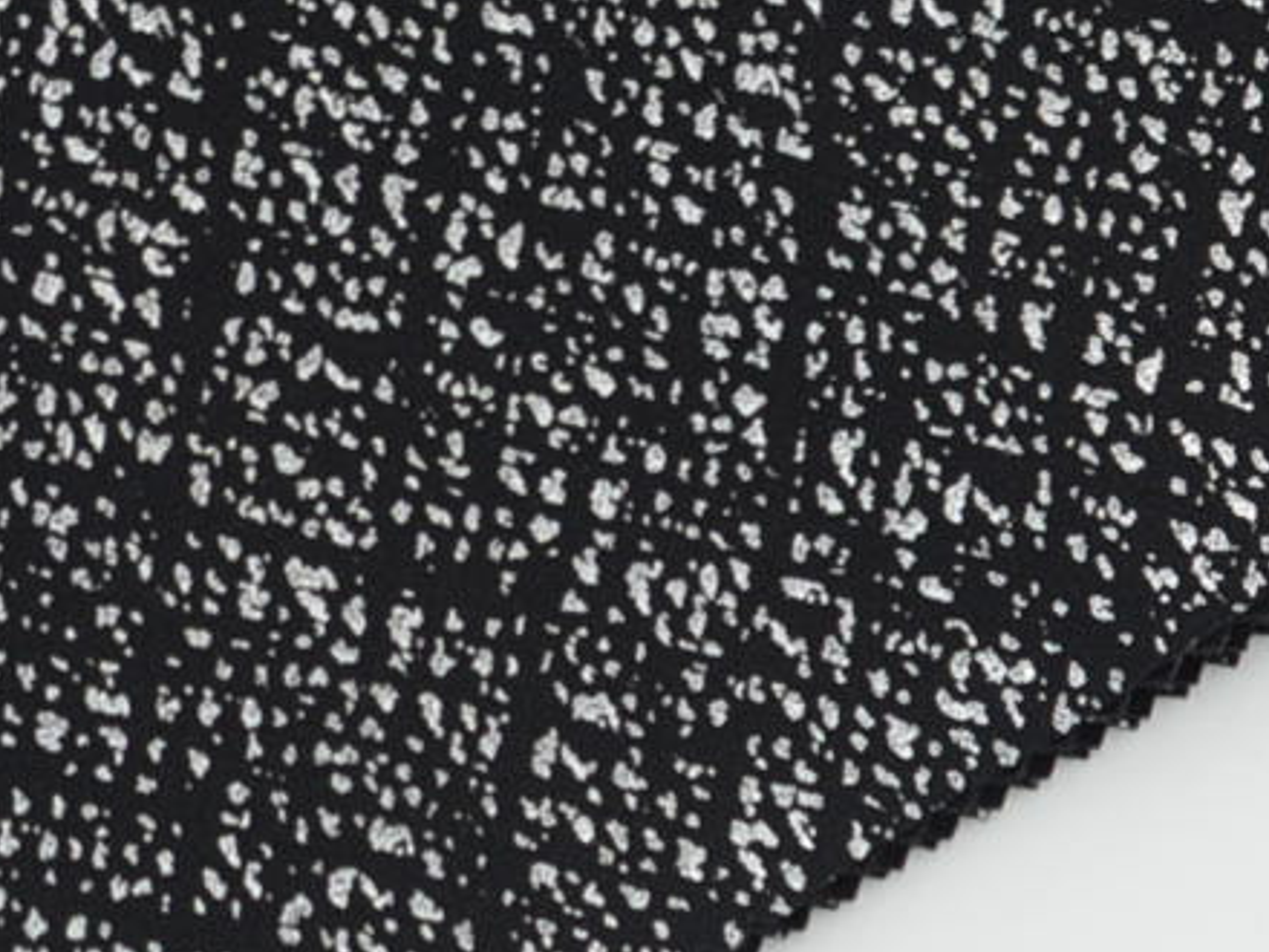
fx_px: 12061
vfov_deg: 4.5
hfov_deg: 5.9
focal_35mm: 329
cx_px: -1260
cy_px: -715
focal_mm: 50
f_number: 4
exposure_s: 1/100
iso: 100
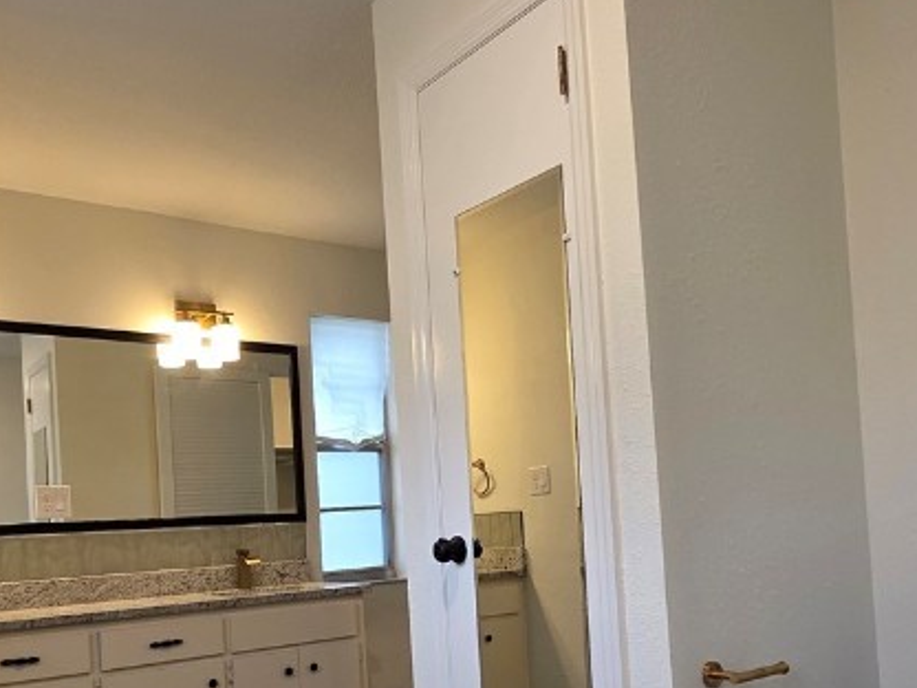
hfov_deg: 56.8
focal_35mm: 32
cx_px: 483
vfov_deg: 43.0
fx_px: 848
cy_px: 501
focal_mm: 2.2
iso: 250
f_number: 1.9
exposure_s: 1/120
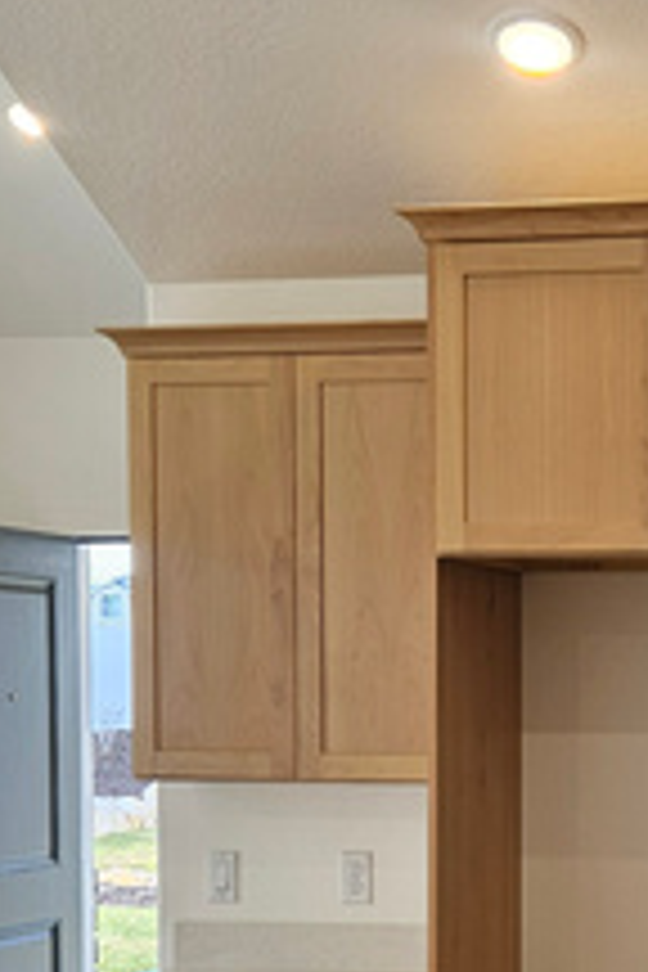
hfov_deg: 15.7
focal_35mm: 85
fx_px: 2295
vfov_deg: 23.4
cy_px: 846
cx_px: 666
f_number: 1.8
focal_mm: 5.4
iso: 50
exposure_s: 1/120
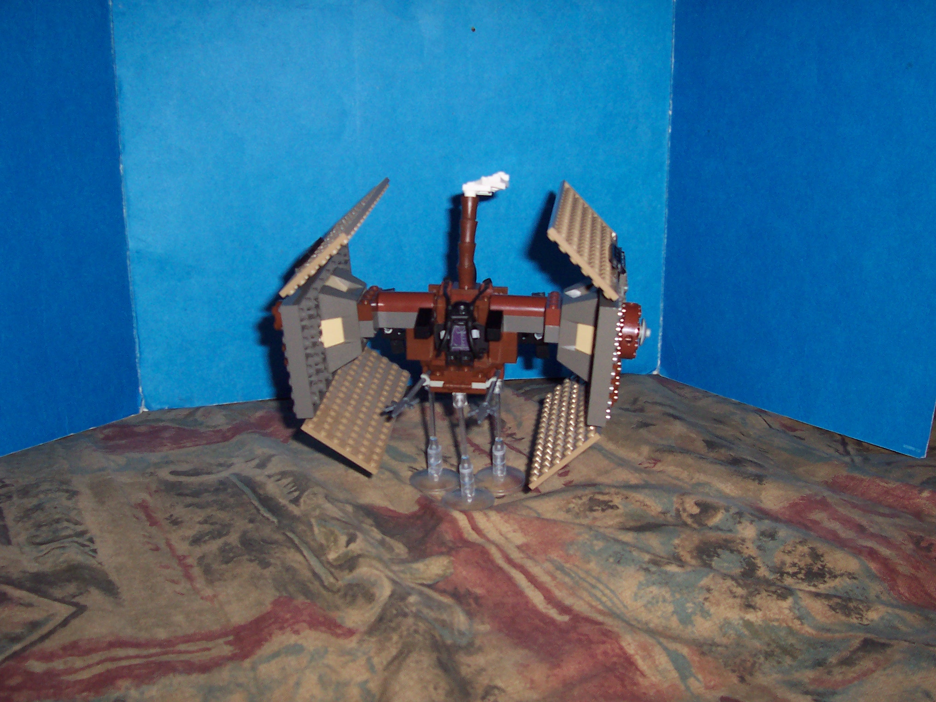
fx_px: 1000
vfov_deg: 38.7
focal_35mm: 37
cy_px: 351
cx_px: 468
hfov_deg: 50.1
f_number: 2.8
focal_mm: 5.6
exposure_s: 1/60
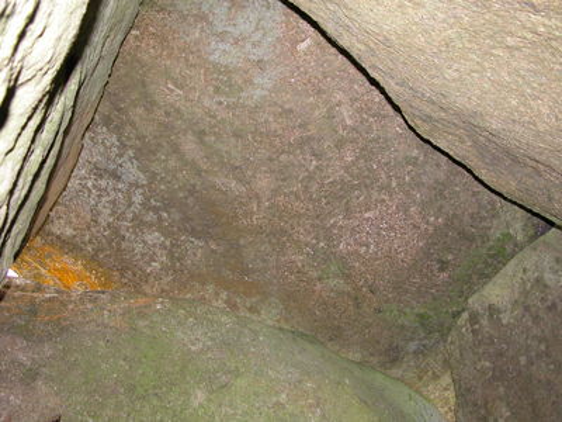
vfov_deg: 40.7
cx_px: 281
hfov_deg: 52.6
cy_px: 211
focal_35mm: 35
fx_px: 568
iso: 100
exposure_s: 1/60
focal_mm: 8.9
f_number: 2.8
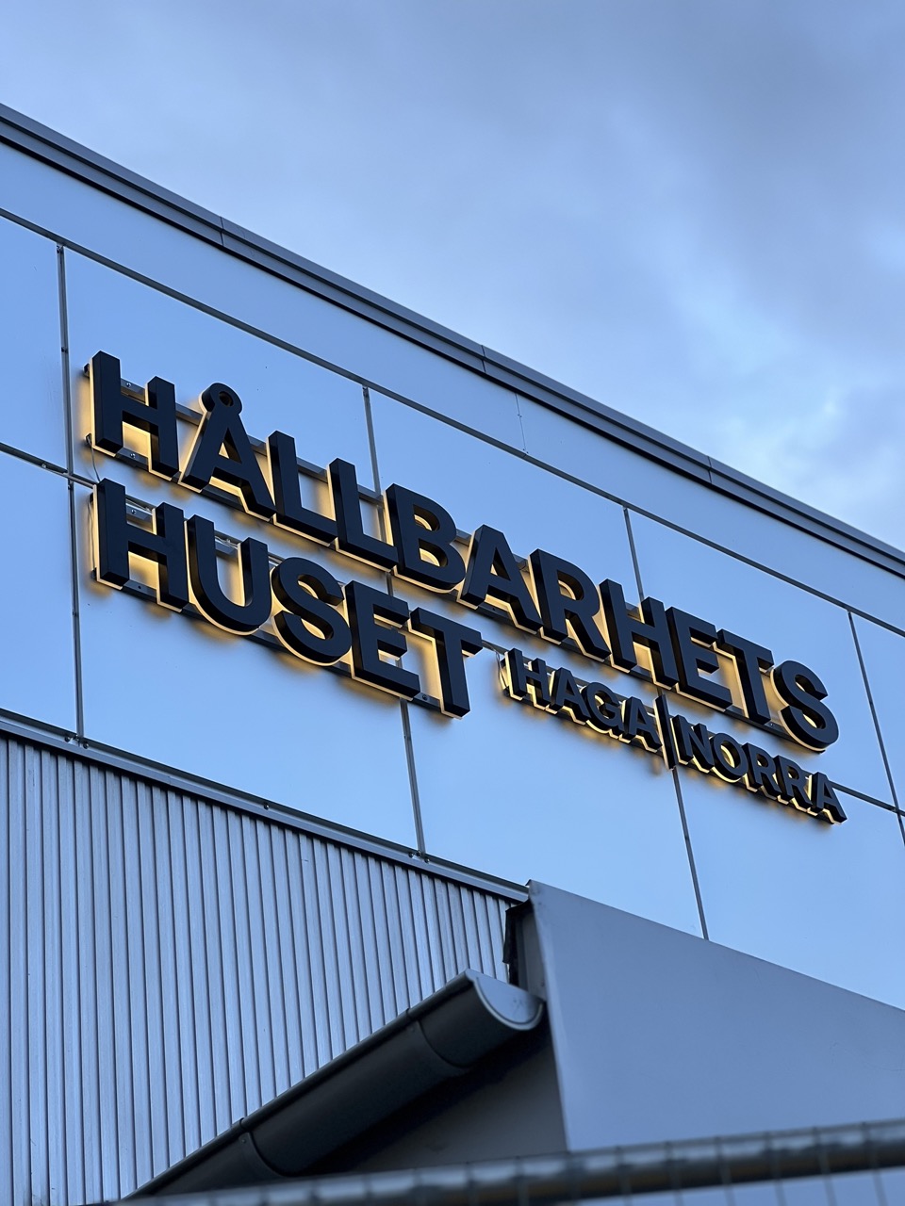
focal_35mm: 77
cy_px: 603
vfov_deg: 25.3
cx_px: 452
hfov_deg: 19.1
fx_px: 2684
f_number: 2.8
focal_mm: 9
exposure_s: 1/121
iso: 20
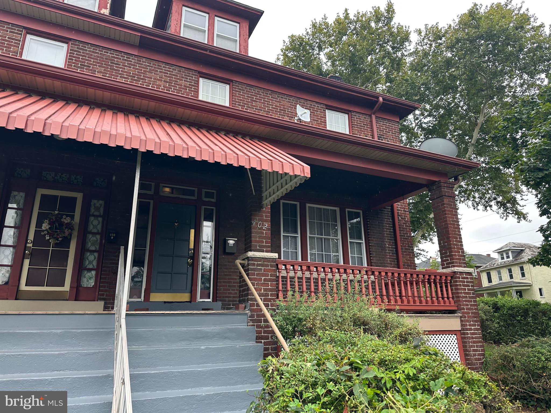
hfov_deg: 71.6
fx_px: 382
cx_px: 276
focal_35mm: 24
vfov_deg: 56.8
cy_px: 206
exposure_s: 1/543
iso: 80
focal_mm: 6.86
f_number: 1.78
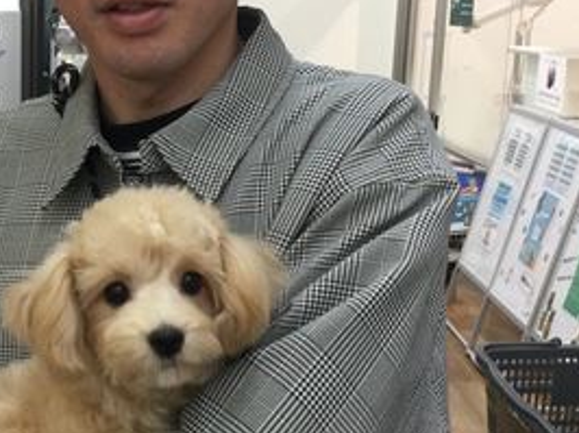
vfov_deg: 21.0
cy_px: 205
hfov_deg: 27.3
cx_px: 124
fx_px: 1170
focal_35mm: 70
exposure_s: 1/30
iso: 64
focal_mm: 3.3
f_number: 2.4
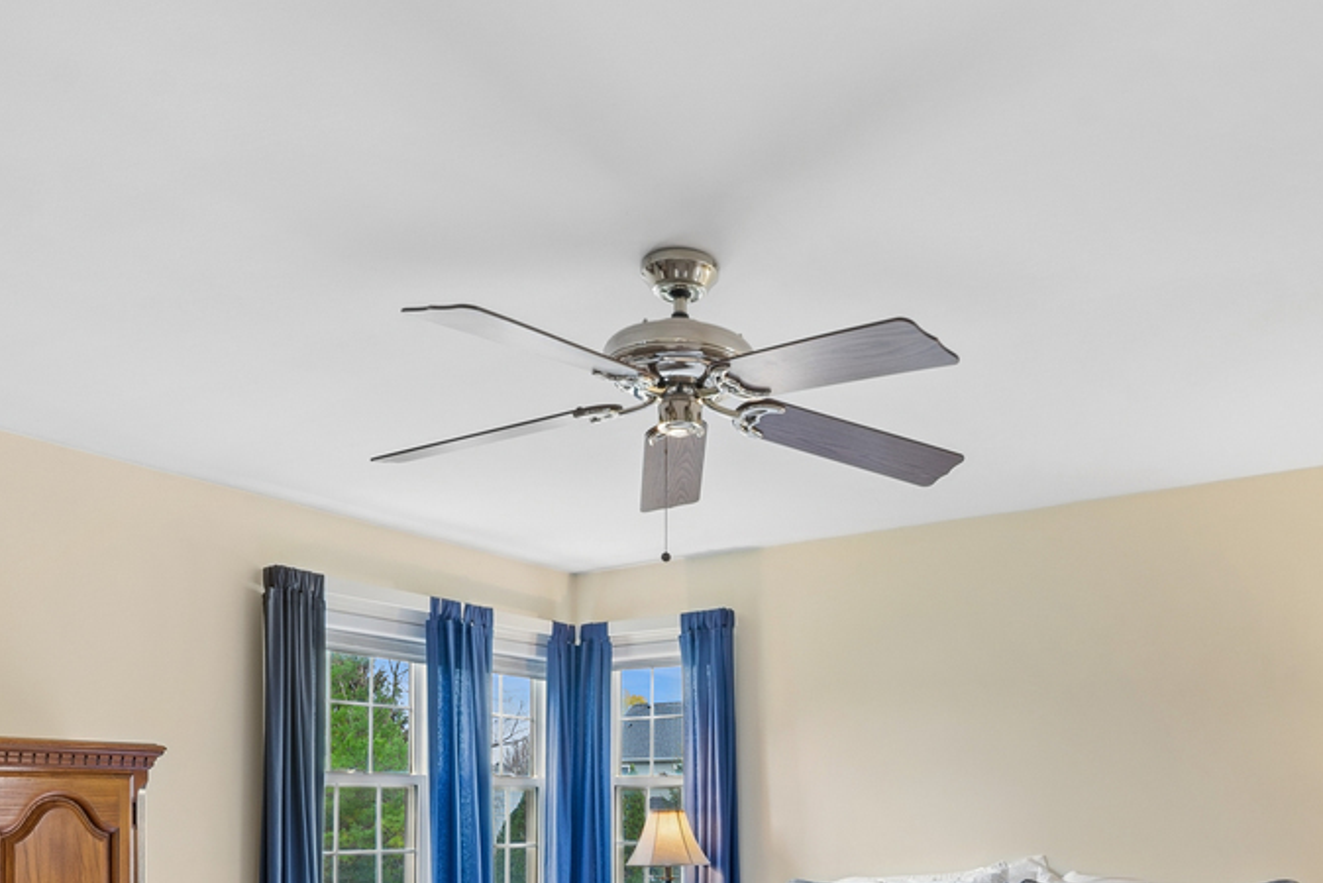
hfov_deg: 52.8
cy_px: 818
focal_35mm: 36
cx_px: 791
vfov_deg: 34.5
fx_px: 1324
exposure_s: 1/4
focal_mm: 15
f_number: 8
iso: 400
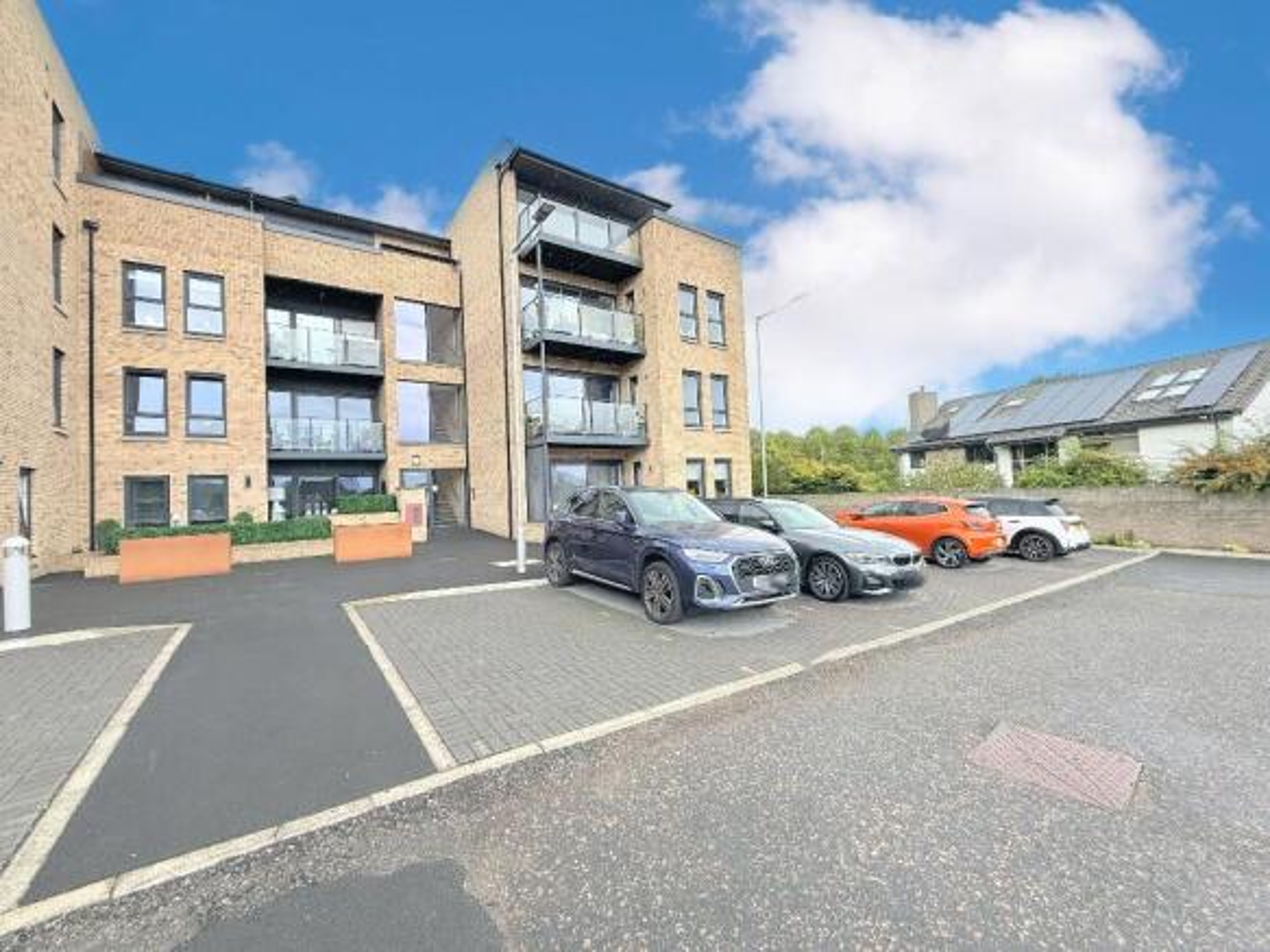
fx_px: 514
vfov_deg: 85.7
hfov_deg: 102.1
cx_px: 635
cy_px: 476
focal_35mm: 14
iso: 64
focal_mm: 2.22
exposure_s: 1/644
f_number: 2.2
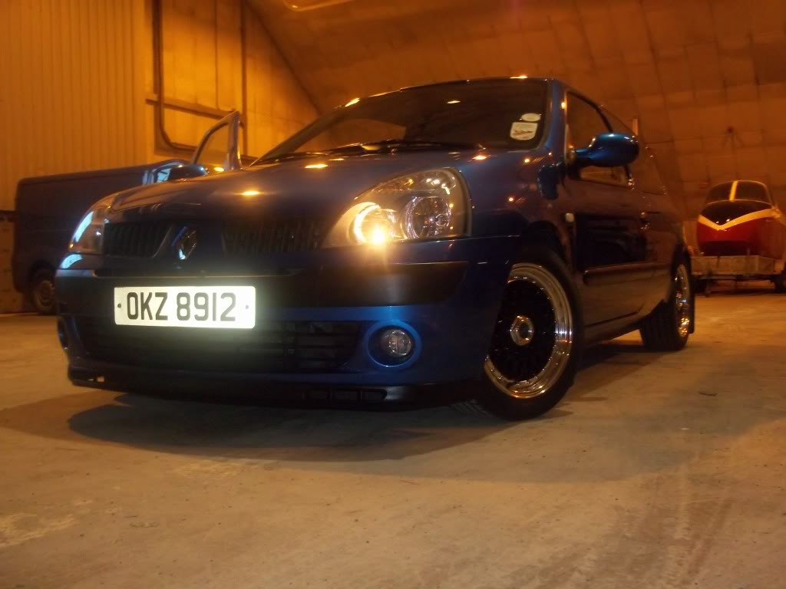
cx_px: 393
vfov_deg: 39.7
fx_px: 817
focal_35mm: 36
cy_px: 294
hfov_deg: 51.4
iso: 320
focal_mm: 6.5
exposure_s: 1/30
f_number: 3.1
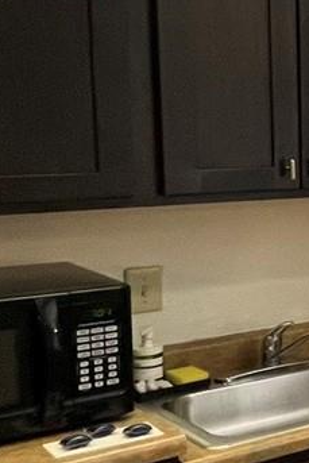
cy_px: 194
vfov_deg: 31.8
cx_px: 919
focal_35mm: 63
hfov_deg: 11.6
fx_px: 810
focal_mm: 1.57
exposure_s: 1/60
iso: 200
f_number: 1.8
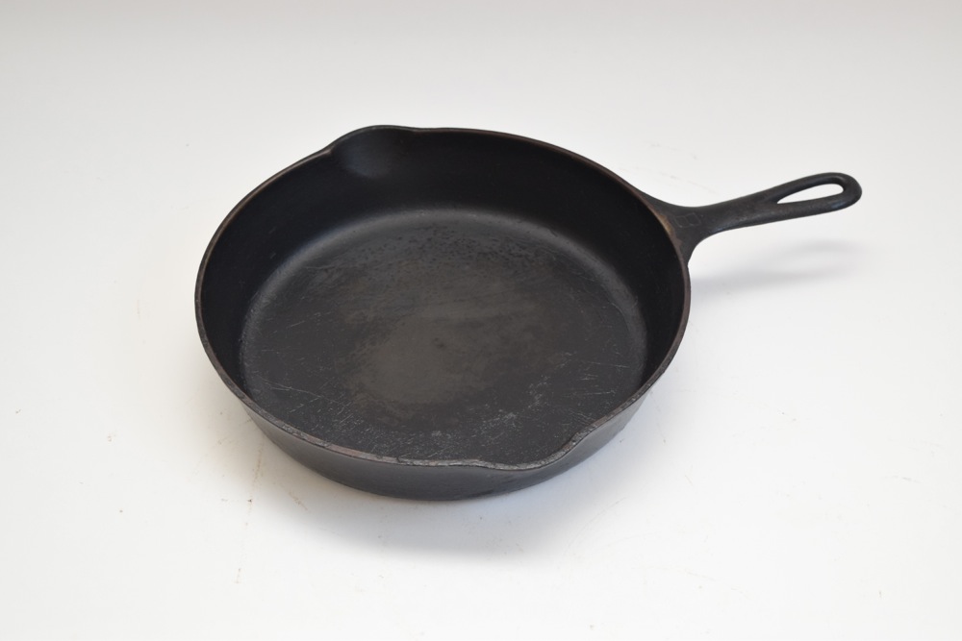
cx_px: 481
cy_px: 320
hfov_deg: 33.4
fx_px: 1603
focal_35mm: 60
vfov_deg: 22.6
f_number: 5.6
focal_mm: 40
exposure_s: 1/100
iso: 800
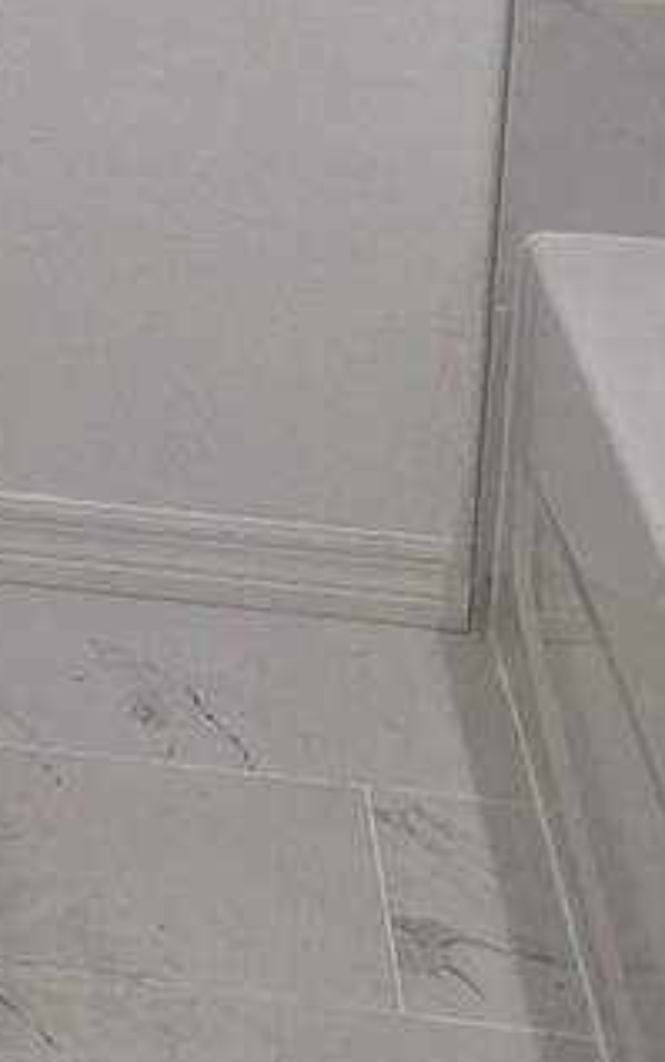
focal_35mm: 92
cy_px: -170
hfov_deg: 13.3
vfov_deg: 21.2
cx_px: -391
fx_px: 2665
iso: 80
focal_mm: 6.3
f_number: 1.7
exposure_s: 1/120
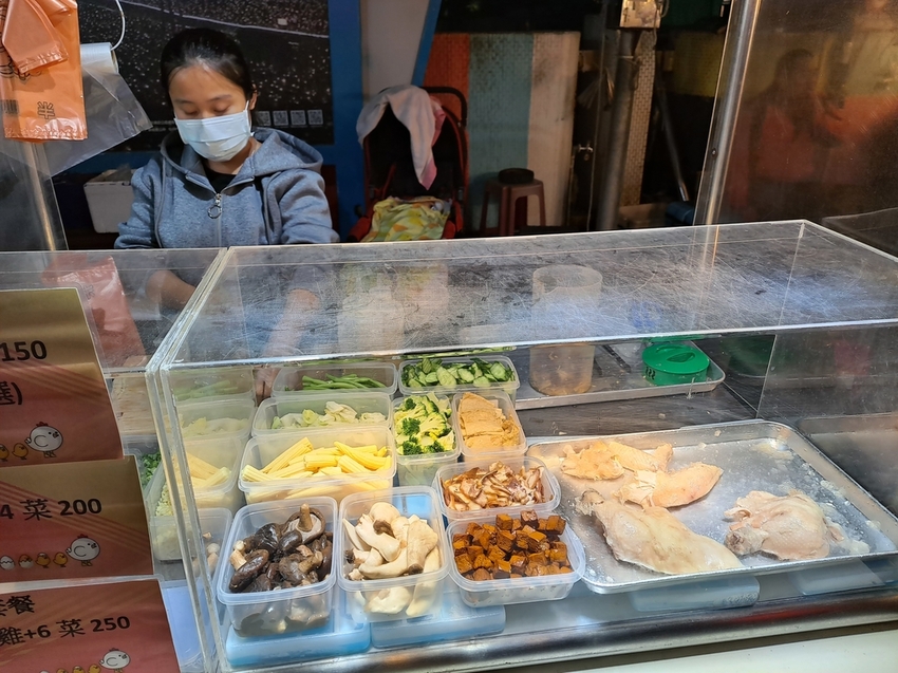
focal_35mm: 24
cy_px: 336
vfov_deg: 56.8
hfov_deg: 71.6
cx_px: 449
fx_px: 622
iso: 40
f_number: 1.8
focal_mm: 5.23
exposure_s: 1/120
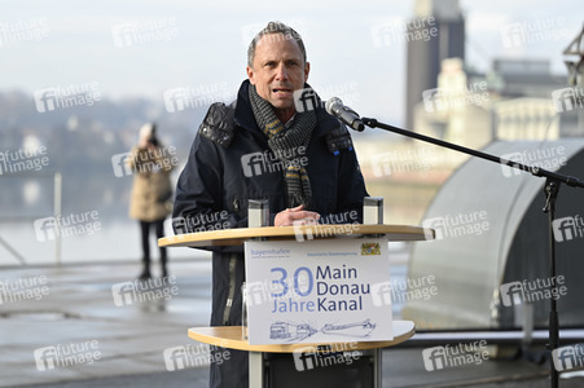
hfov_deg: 22.2
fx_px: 1491
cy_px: 194
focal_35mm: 92
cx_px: 292
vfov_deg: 14.8
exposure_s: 1/500
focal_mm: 92
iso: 80
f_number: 2.8
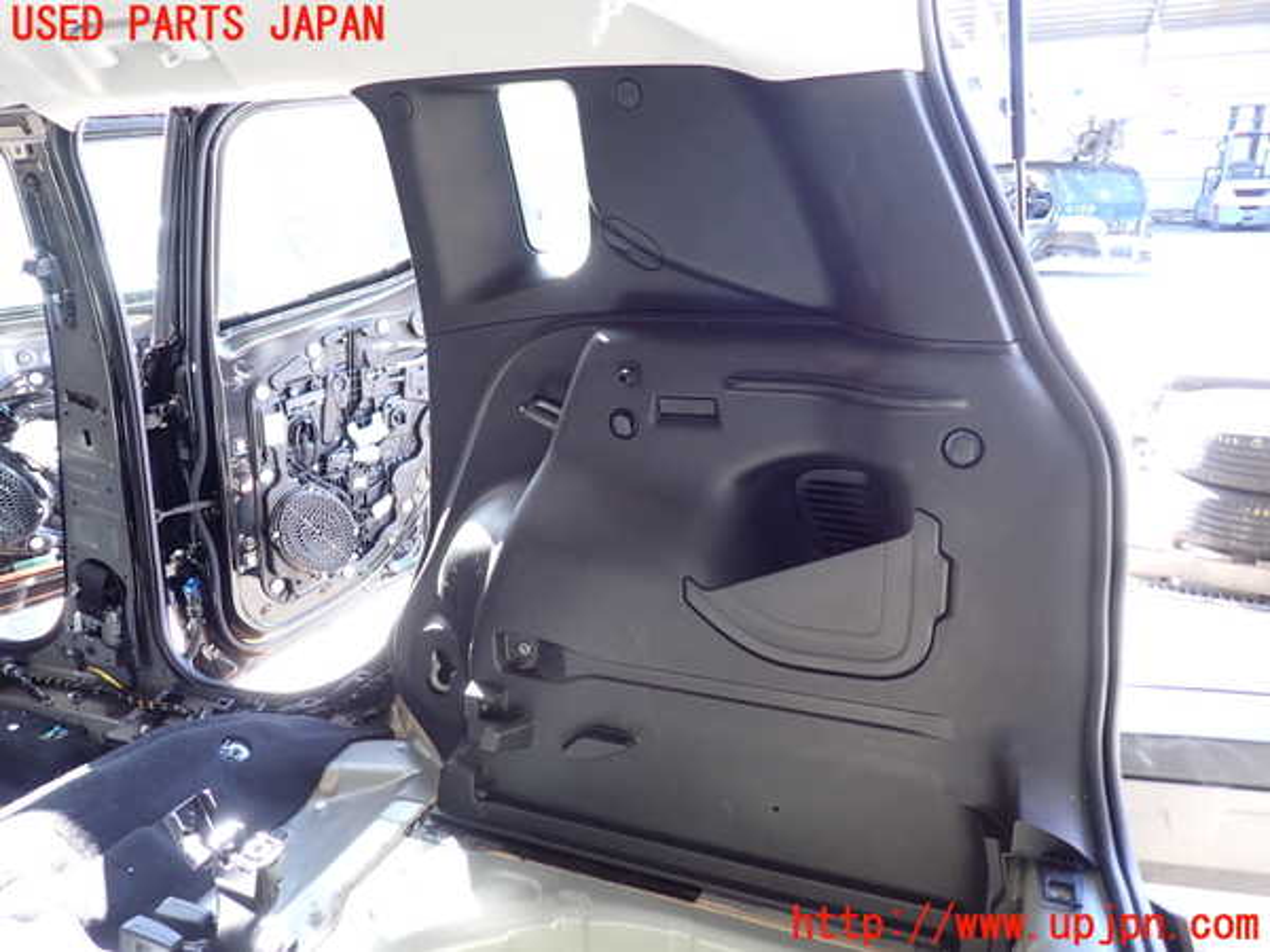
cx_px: 635
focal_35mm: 25
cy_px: 476
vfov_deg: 54.9
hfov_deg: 69.4
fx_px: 917
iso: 200
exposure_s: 1/50
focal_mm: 4.5
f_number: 2
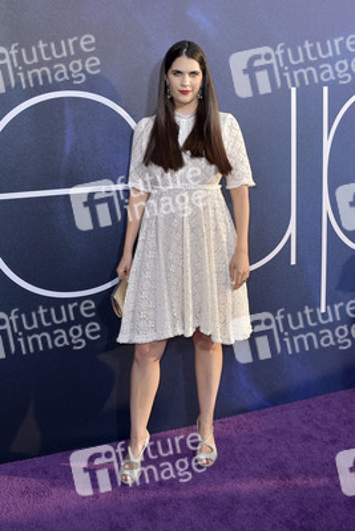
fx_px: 414
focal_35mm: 28
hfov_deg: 46.4
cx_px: 178
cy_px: 266
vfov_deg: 65.5
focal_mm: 28
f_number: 7.1
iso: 100
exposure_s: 1/250
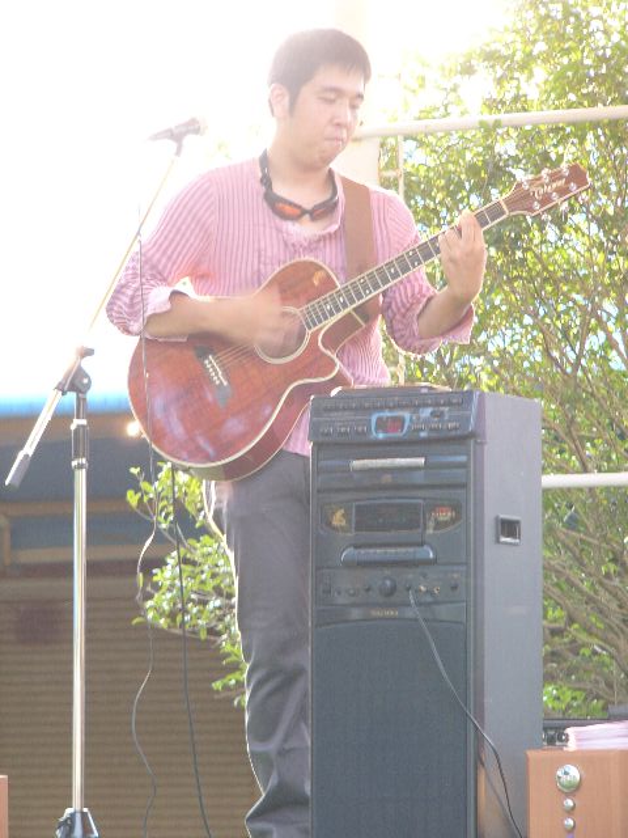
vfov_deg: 10.4
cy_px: 419
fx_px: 4620
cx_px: 314
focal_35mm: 191
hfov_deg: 7.8
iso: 100
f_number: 2.8
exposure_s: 1/30
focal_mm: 31.8
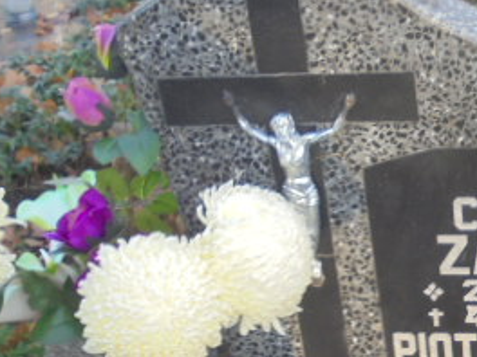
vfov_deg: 15.8
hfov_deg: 20.5
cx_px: 491
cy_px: 359
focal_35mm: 92
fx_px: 1268
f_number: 4.2
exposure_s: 1/30
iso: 100
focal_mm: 6.9
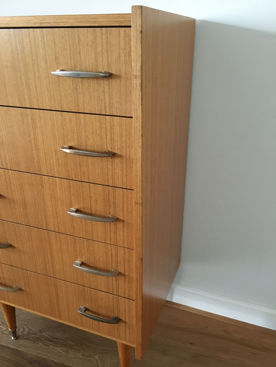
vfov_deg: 61.7
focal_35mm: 29
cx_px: 138
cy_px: 184
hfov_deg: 48.2
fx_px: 308
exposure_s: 1/17
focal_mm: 4.15
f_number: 2.2
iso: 320
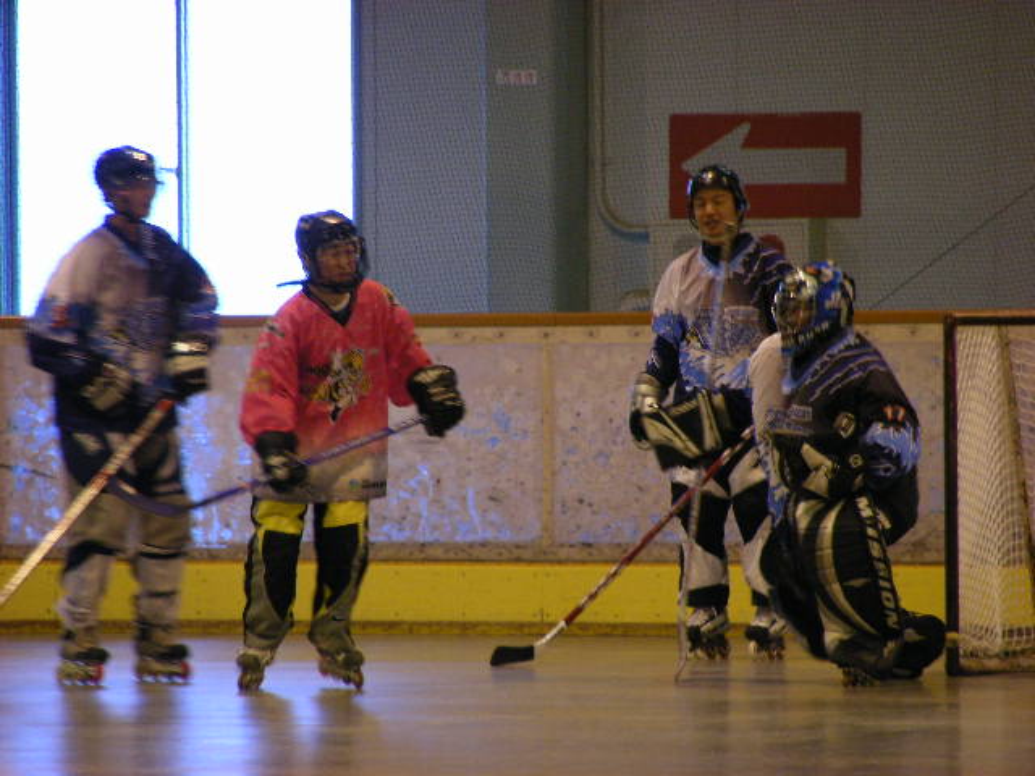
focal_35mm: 380
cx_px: 518
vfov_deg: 3.9
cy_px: 388
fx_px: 11362
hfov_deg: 5.2
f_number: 3.5
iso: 200
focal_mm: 63.3
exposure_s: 1/42.5
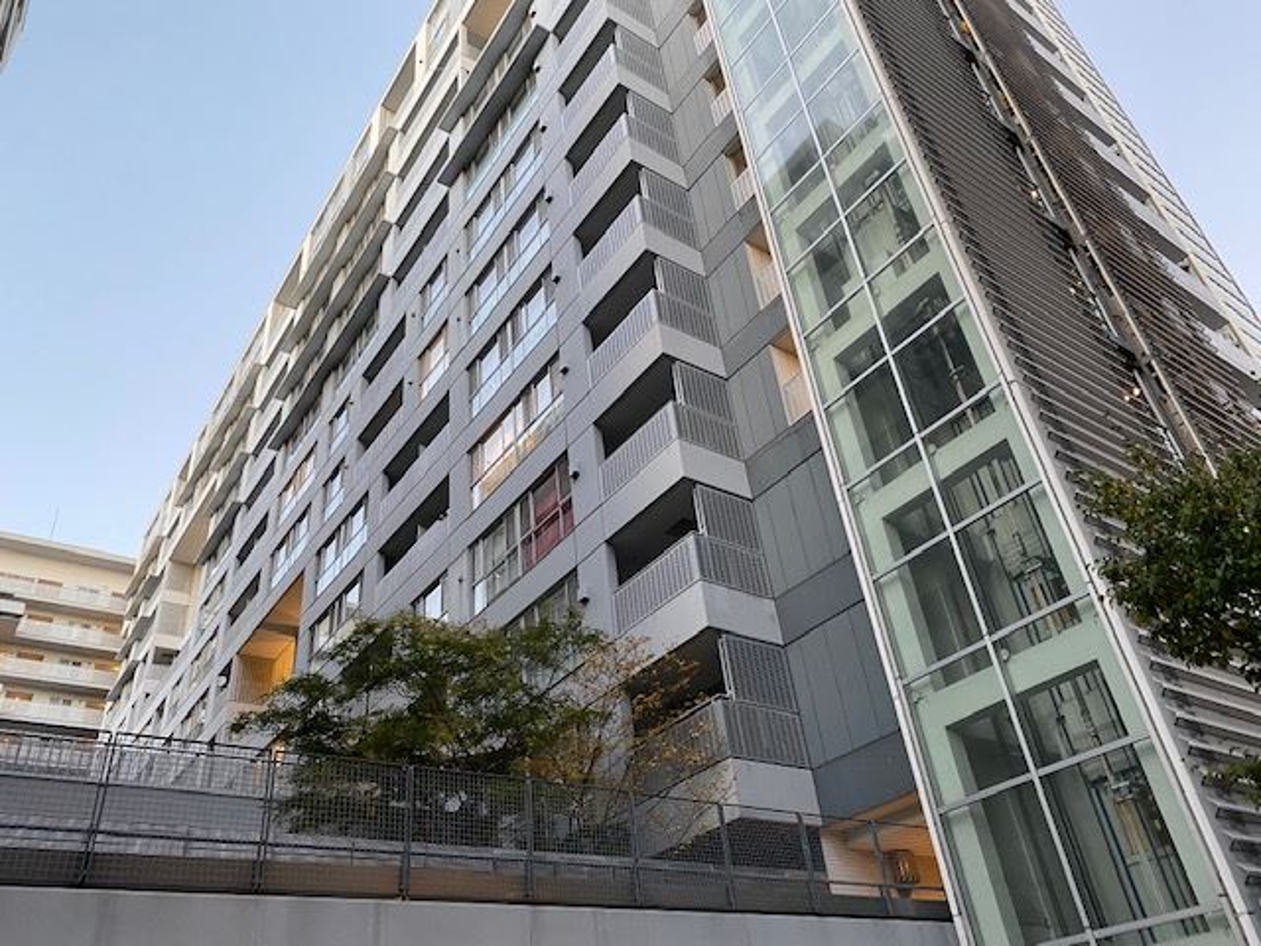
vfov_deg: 53.1
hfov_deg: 67.3
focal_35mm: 26
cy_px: 473
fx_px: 947
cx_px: 630
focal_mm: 4.25
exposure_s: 1/50
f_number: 1.8
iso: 160
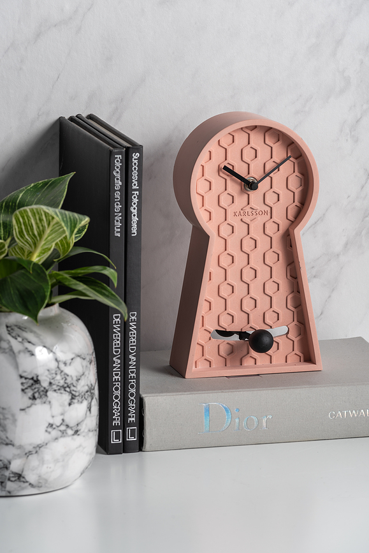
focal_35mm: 185
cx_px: 184
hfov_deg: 7.4
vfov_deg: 11.1
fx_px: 2841
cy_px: 276
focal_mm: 185
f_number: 11
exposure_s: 1/100
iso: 50
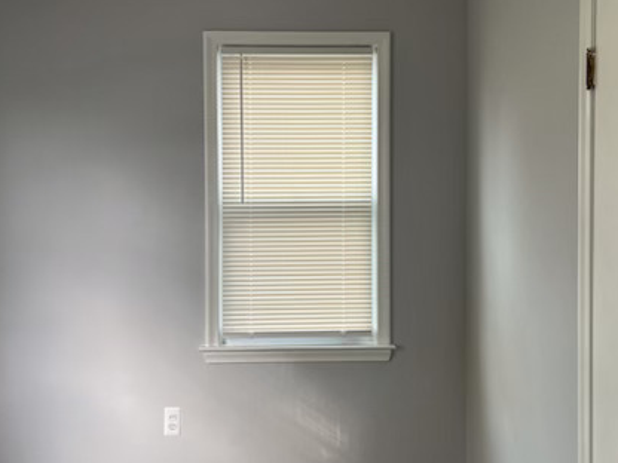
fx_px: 714
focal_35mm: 40
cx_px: 294
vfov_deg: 35.8
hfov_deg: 46.8
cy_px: 181
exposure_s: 1/121
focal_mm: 5.1
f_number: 1.6
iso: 125
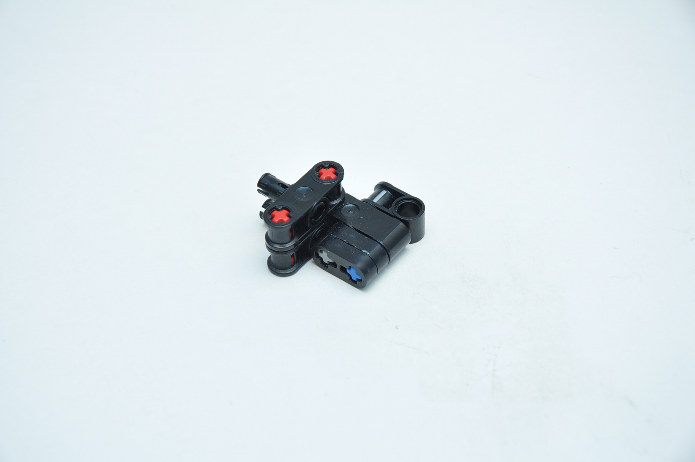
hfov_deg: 19.5
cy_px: 231
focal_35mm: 105
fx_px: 2025
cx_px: 348
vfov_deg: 13.0
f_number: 7.1
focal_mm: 70
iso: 400
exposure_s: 1/60
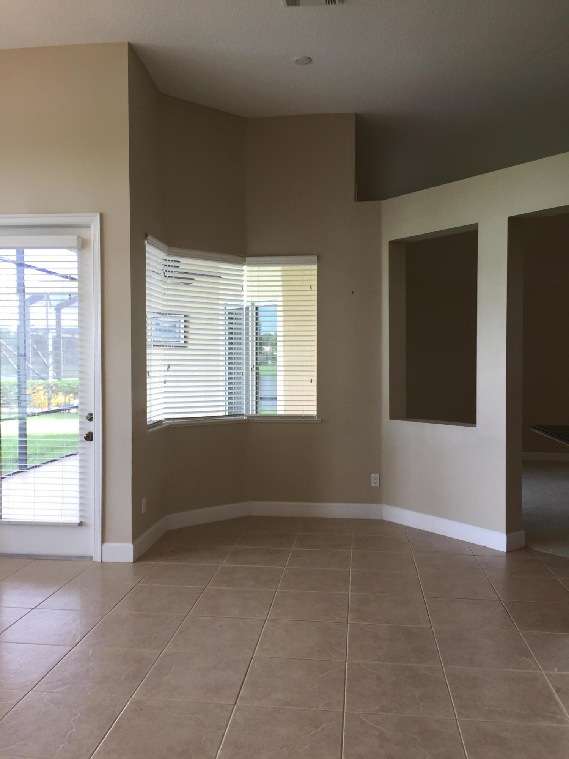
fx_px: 636
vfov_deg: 61.7
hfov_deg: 48.2
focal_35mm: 29
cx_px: 284
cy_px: 380
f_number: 2.2
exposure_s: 1/60
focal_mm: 4.15
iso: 40
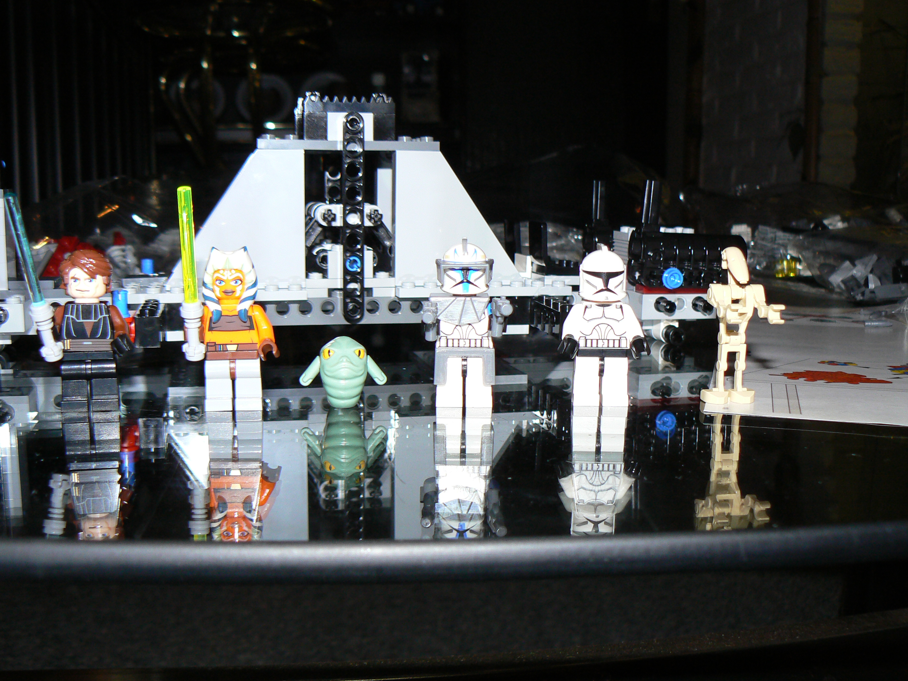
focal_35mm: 36
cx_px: 454
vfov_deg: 39.7
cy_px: 340
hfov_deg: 51.4
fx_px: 944
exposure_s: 1/30
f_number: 2.8
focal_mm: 6
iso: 100
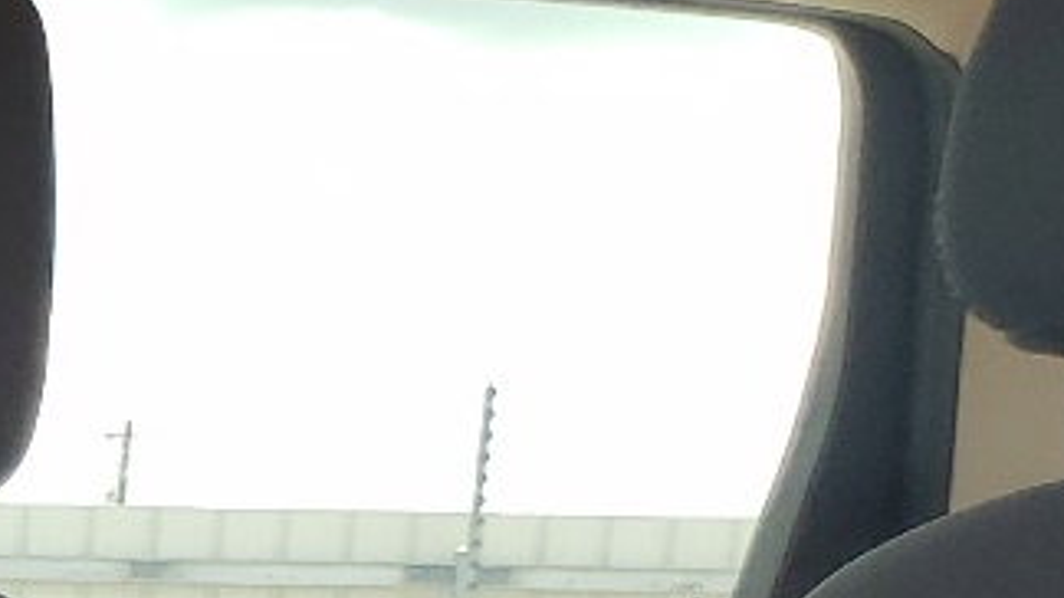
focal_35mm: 140
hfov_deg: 13.1
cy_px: 1630
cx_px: -1146
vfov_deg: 7.8
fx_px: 3949
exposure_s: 1/476
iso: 50
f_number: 1.5
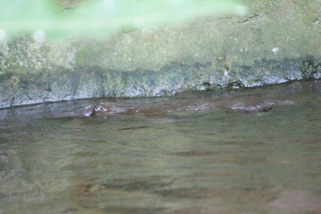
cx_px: 160
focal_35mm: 450
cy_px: 107
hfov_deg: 4.6
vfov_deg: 3.1
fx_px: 4010
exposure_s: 1/400
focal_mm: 300
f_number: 5.6
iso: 12800
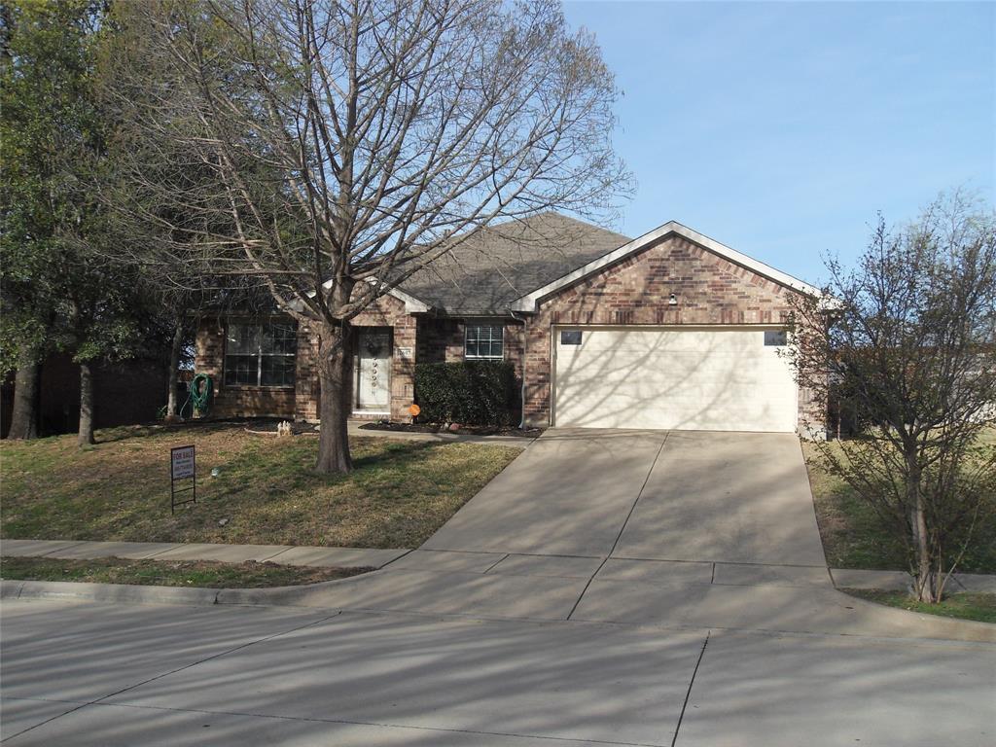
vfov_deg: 40.7
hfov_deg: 52.6
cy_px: 374
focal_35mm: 35
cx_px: 498
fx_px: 1007
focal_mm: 6.3
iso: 80
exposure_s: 1/180
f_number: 8.2
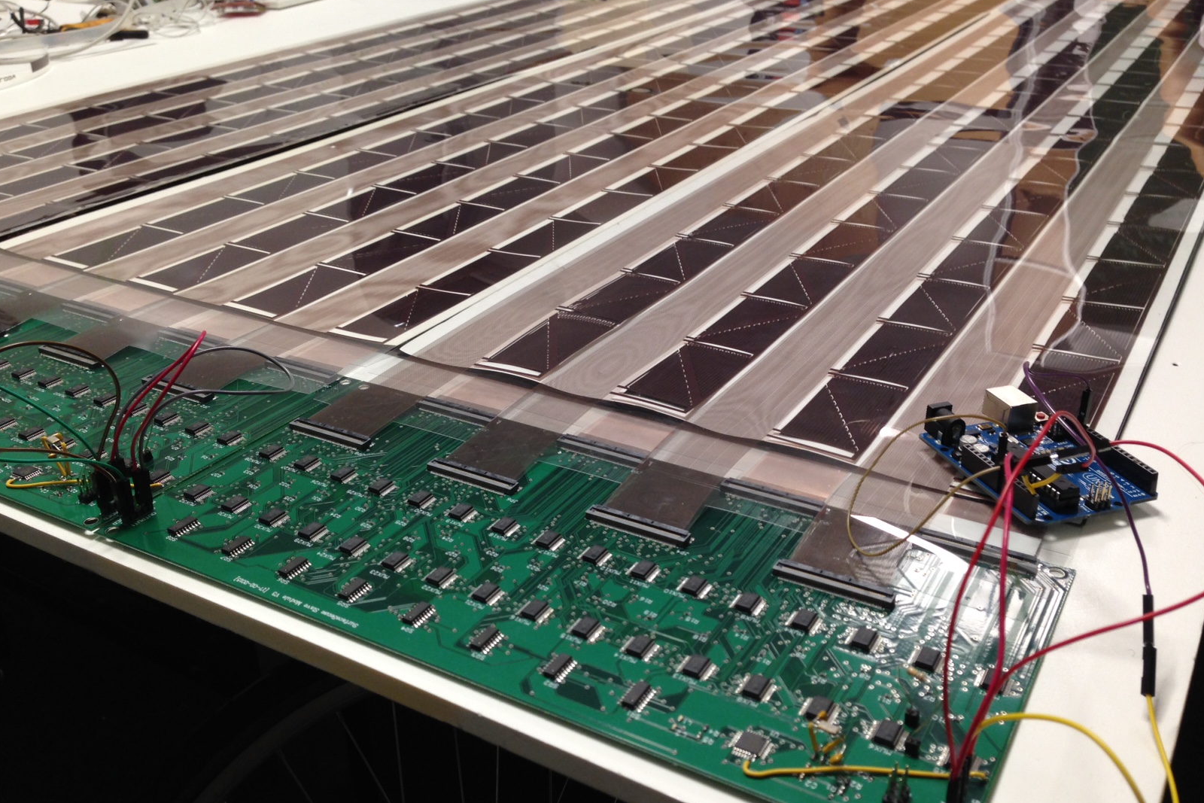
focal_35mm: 35
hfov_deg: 54.4
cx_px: 598
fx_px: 1171
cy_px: 419
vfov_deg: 37.9
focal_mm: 4.12
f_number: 2.4
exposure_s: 1/20
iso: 64
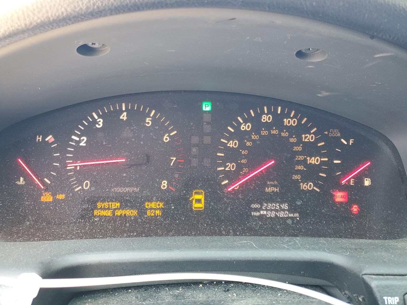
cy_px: 147
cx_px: 209
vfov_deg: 51.3
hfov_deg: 65.3
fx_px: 317
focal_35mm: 27
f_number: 1.5
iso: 107
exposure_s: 1/50
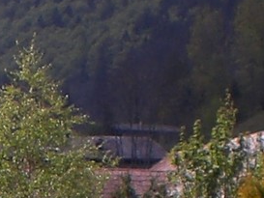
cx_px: -266
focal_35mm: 297
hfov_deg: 6.5
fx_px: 2266
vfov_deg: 4.8
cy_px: 609
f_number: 4.4
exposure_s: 1/400
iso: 50
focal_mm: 6.3
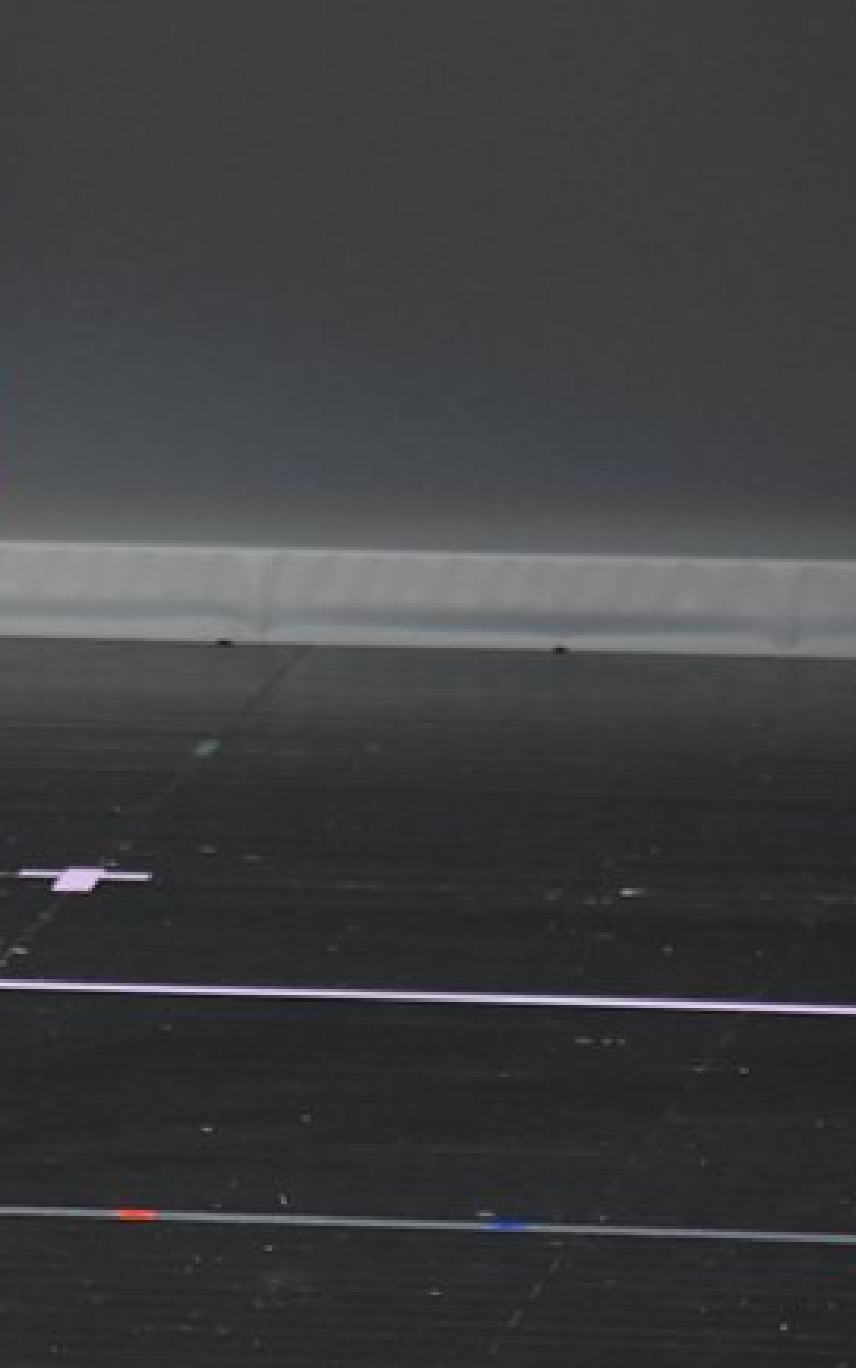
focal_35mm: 683
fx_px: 25468
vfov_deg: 3.1
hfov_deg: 1.9
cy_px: 578
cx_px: -172
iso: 4000
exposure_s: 1/400
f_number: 5.6
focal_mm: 250
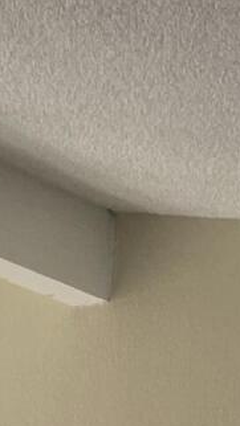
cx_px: -45
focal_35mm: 169
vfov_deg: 10.4
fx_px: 1913
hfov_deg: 7.1
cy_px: 1131
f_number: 1.6
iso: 80
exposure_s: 1/120
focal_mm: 5.1
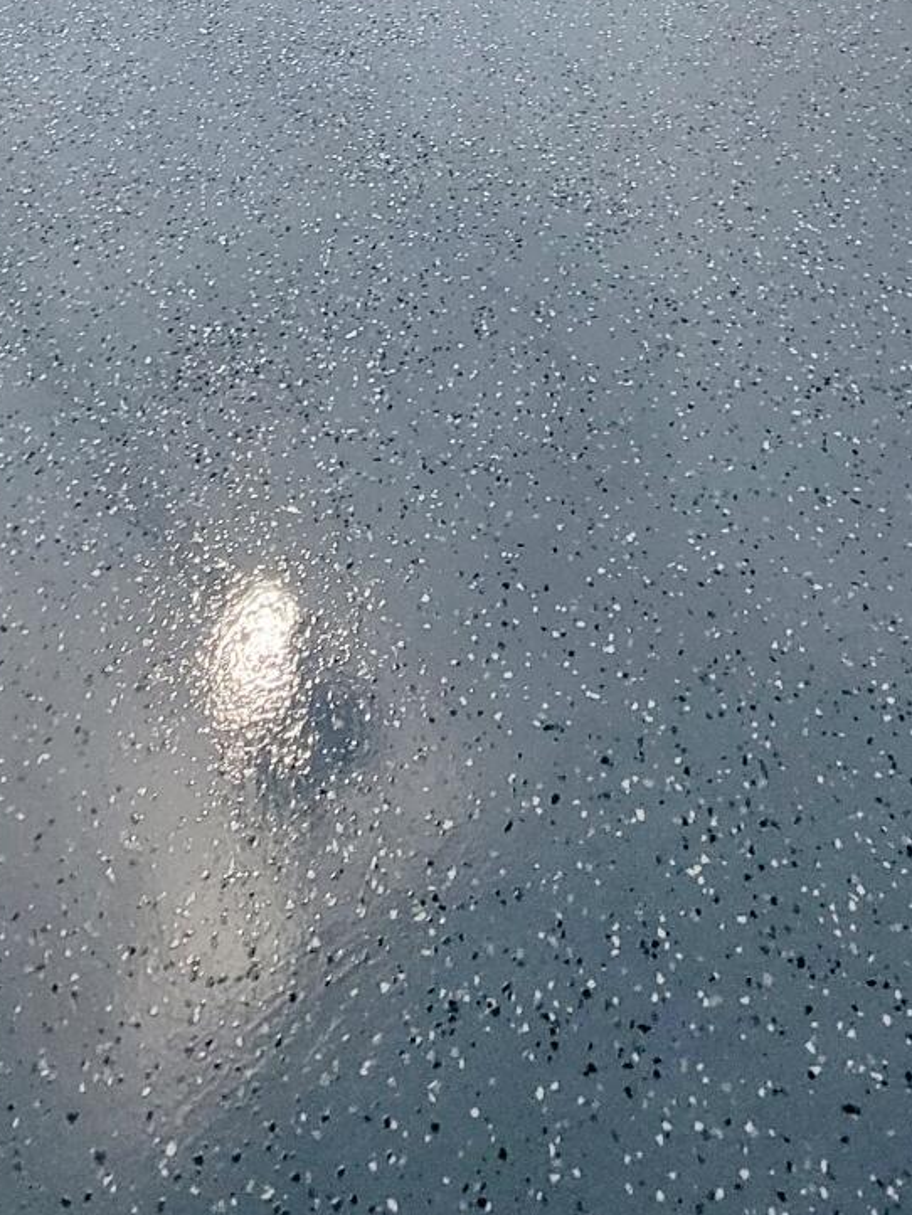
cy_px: -387
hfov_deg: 39.7
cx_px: 429
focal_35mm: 36
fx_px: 1264
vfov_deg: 34.7
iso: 500
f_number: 2.2
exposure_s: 1/30
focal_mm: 2.2
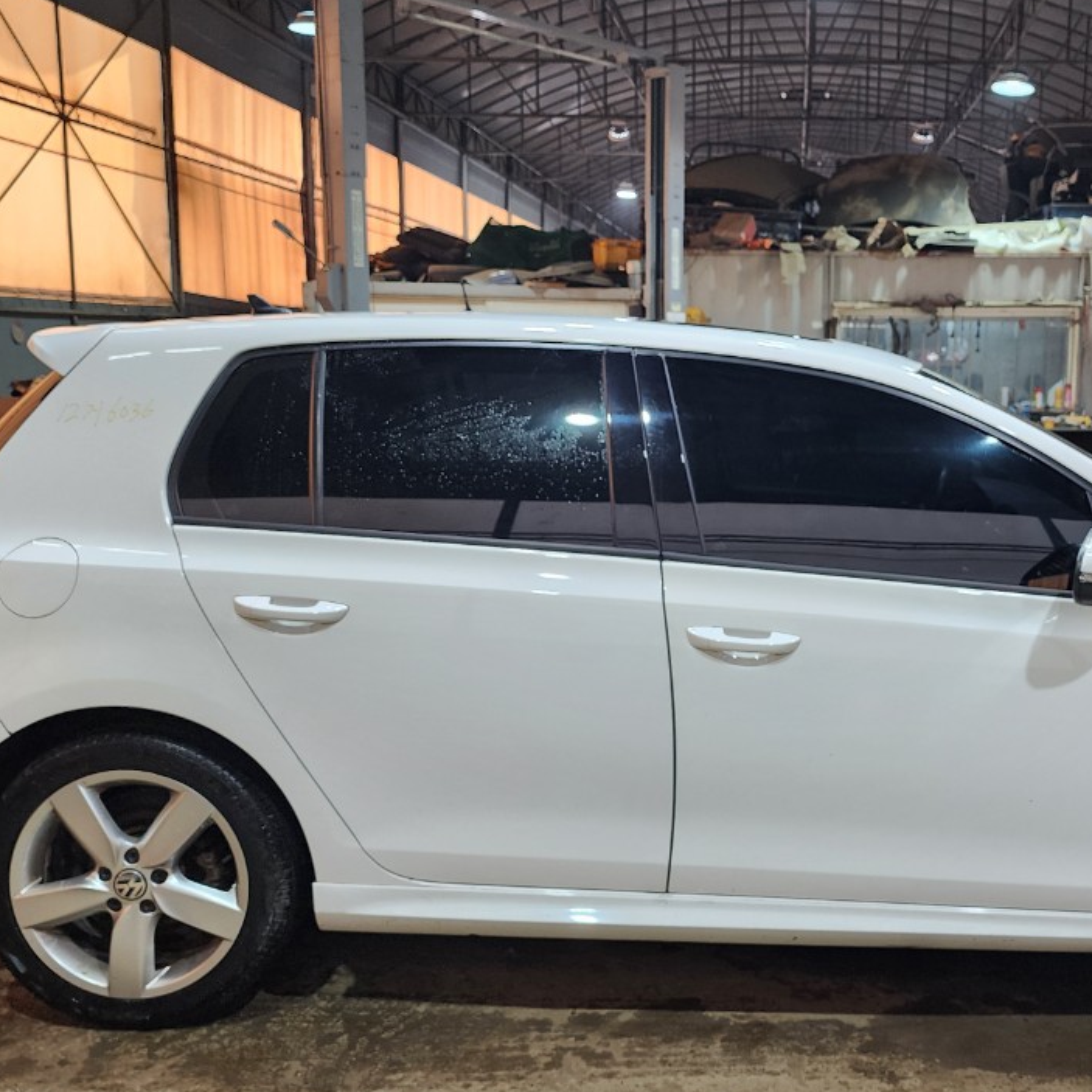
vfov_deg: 44.9
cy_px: 536
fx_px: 1321
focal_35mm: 37
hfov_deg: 43.9
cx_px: 780
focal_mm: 6.4
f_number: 1.8
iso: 125
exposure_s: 1/120
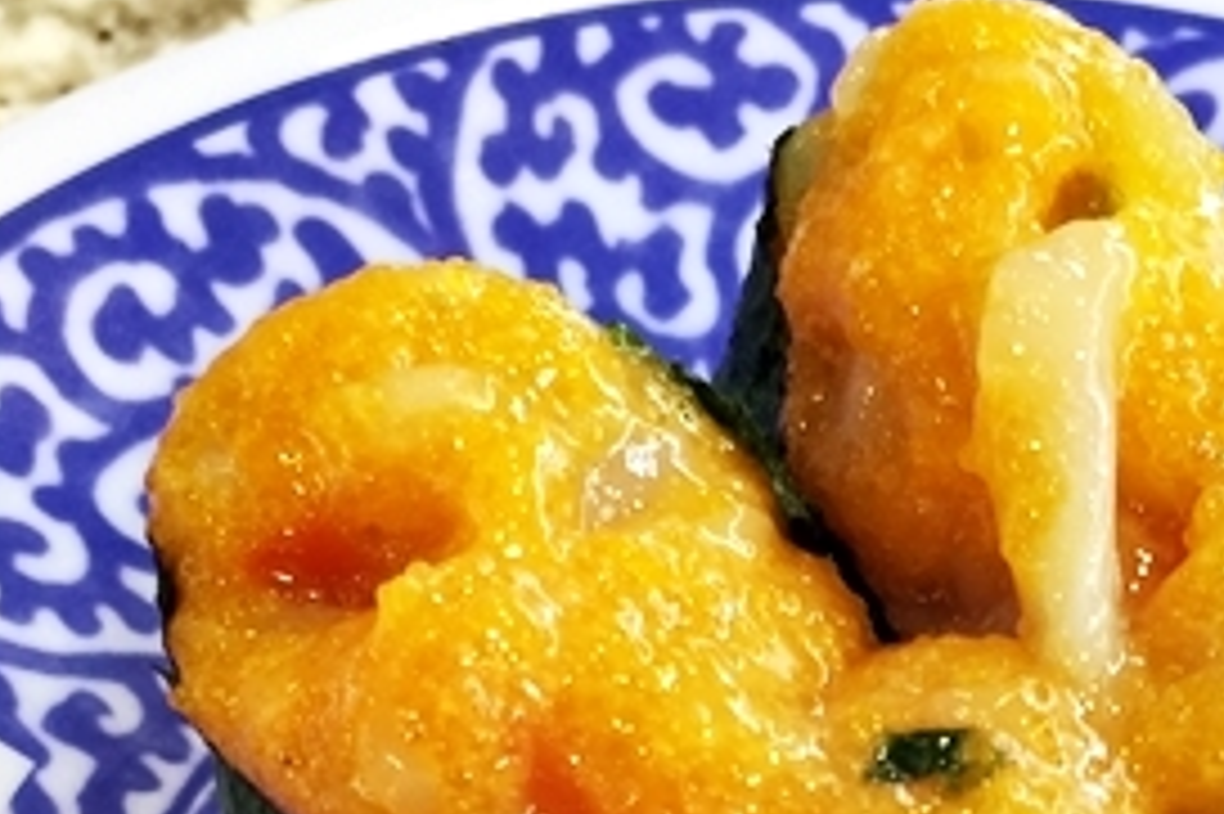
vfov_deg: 18.7
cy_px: 810
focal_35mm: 71
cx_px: 914
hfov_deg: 28.1
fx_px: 2412
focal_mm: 4.15
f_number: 2.2
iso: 40
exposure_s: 1/33
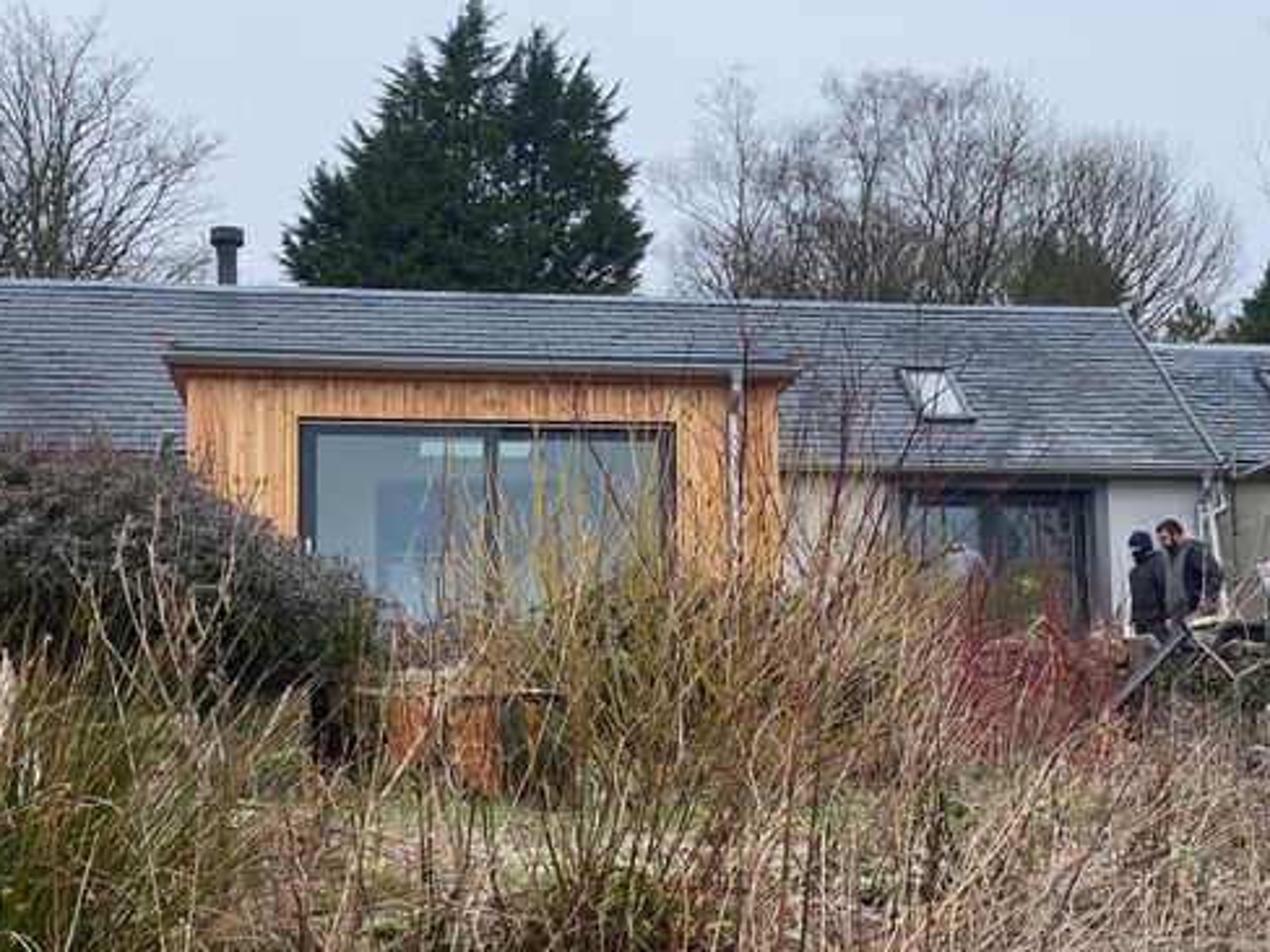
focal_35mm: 64
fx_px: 2348
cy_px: 559
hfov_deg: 30.2
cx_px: 768
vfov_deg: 22.9
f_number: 2
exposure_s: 1/410
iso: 20
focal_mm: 6
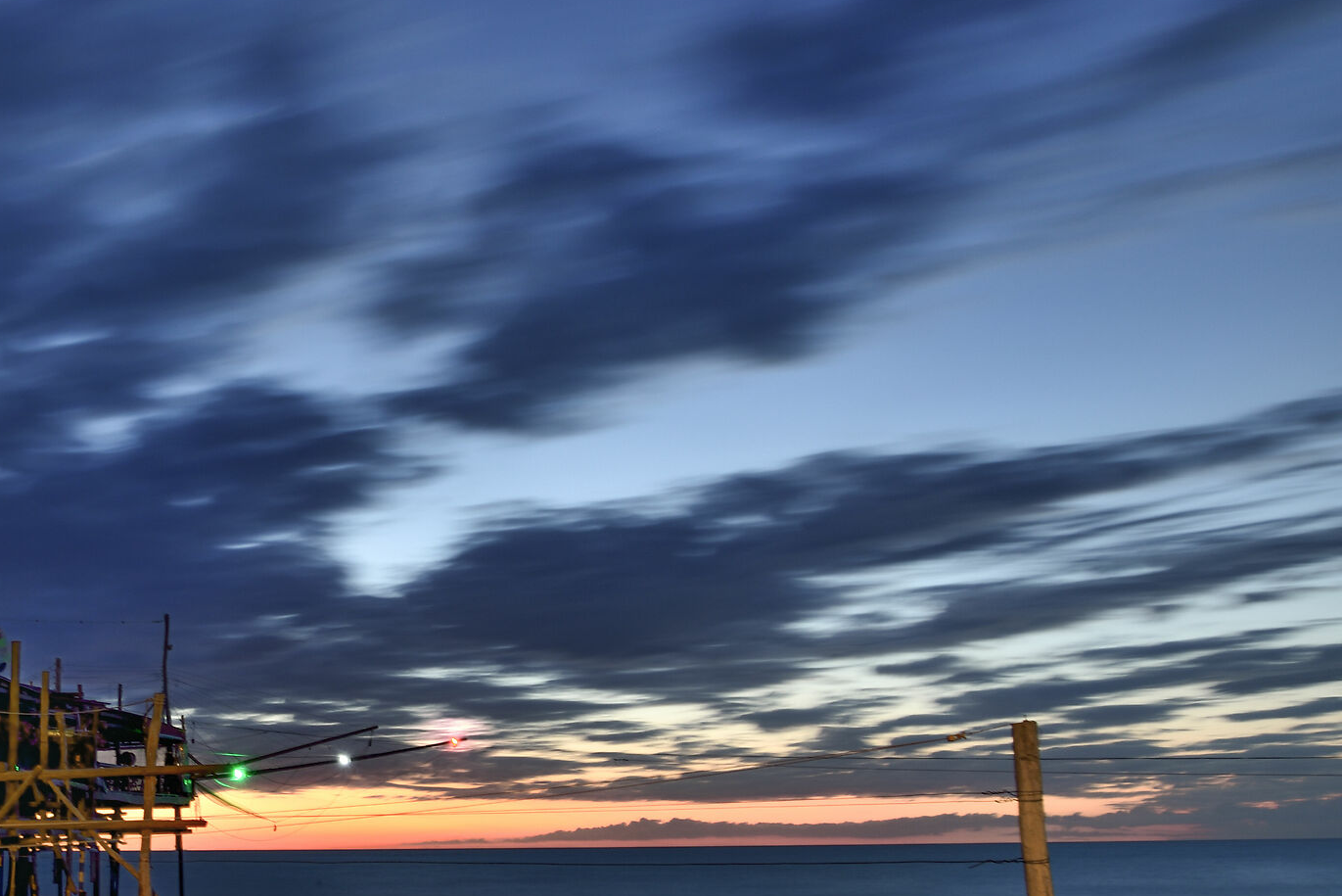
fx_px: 1566
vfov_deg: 31.6
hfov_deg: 43.1
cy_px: 613
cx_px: 175
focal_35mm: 42
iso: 100
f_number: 11
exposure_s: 30
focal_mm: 24
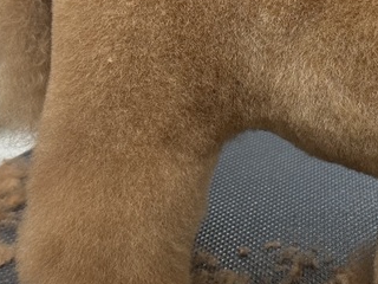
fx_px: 786
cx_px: 346
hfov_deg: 26.1
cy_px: 34
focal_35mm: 72
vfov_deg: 20.1
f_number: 1.78
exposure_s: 1/60
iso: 160
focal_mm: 6.86
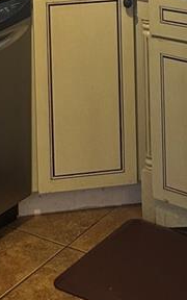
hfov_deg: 12.3
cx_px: 90
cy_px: -142
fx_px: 864
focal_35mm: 106
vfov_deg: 17.7
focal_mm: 6.86
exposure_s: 1/60
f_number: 1.78
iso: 200
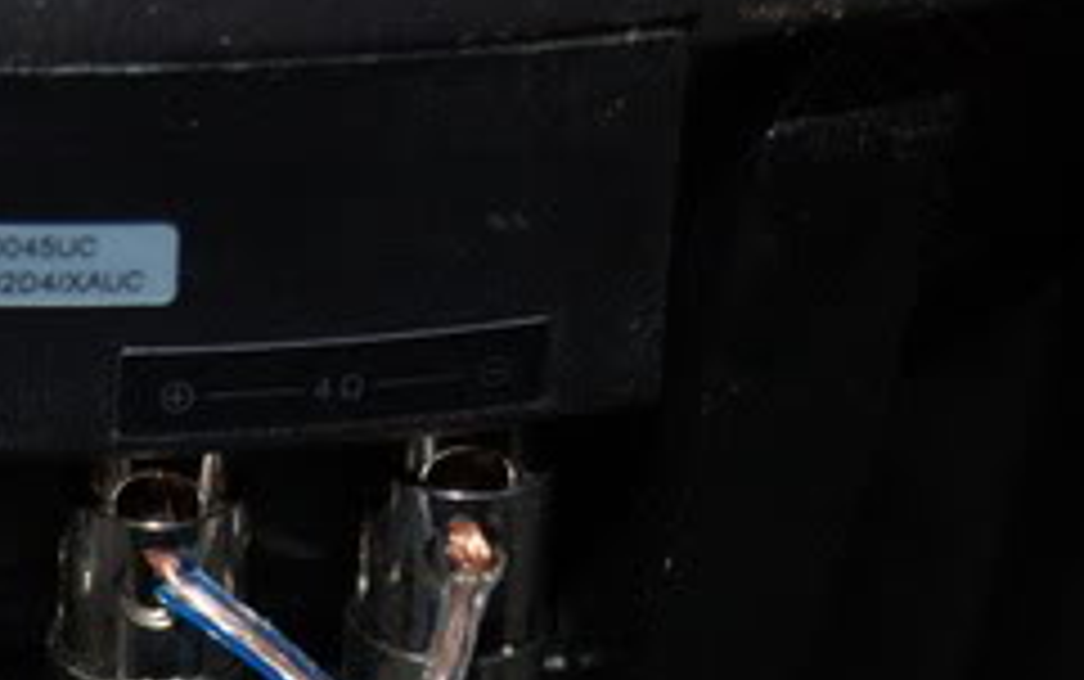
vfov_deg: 7.0
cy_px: 903
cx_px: -128
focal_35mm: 186
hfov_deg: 11.1
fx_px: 5499
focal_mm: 46
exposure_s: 1/60
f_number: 5.3
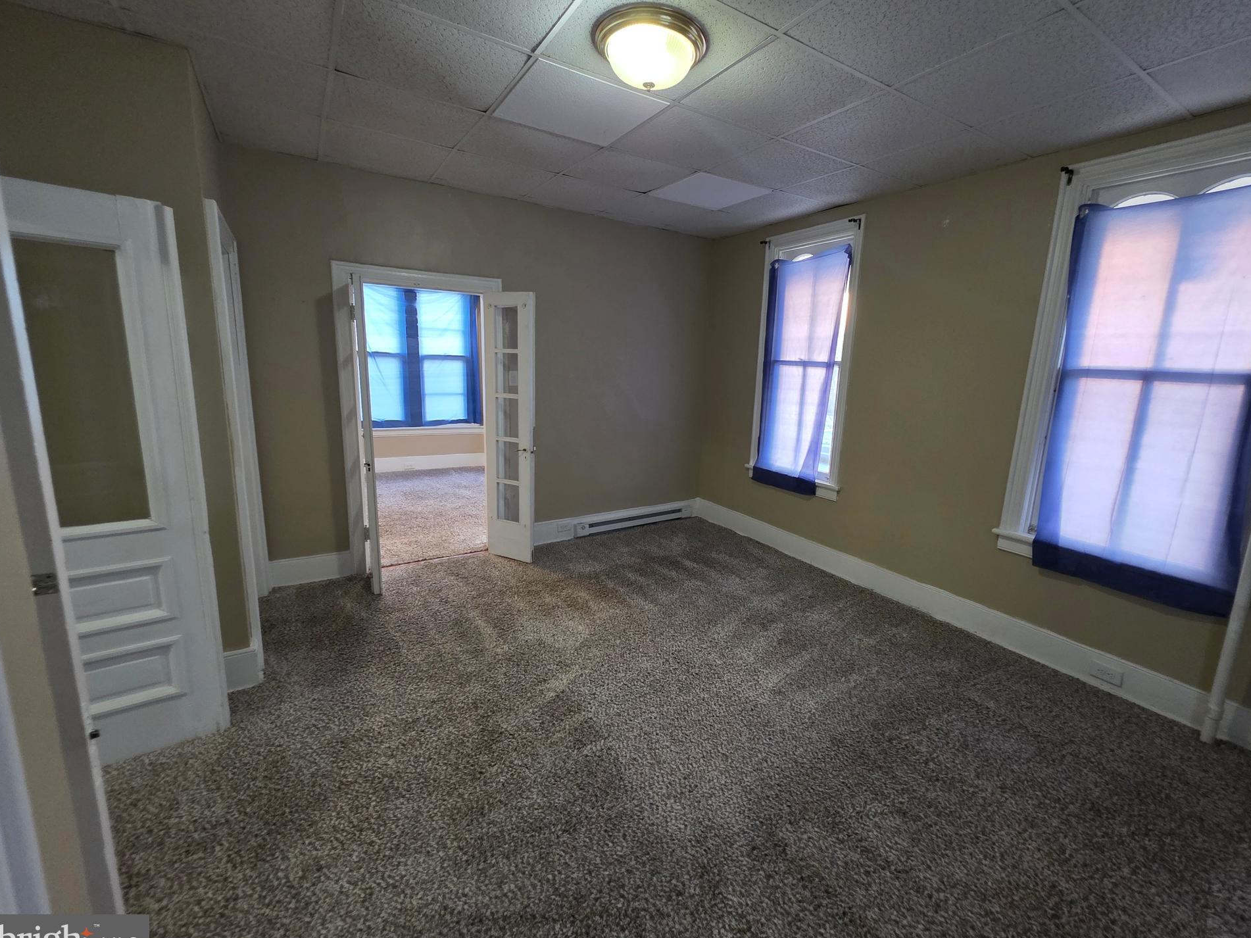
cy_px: 463
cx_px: 658
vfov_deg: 85.7
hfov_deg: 102.0
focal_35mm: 14
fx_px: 506
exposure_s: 1/60
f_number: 1.9
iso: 500
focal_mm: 2.2
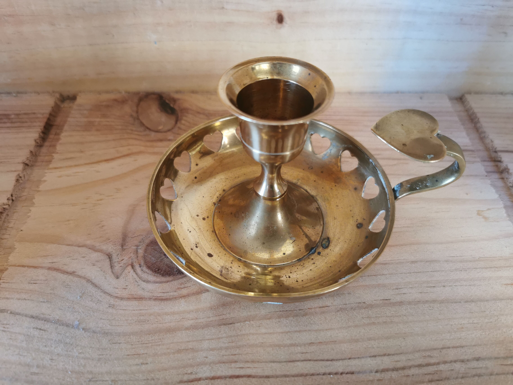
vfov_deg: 51.4
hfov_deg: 65.3
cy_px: 192
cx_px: 256
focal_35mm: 27
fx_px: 400
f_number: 1.6
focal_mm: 5.56
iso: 160
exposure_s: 1/120
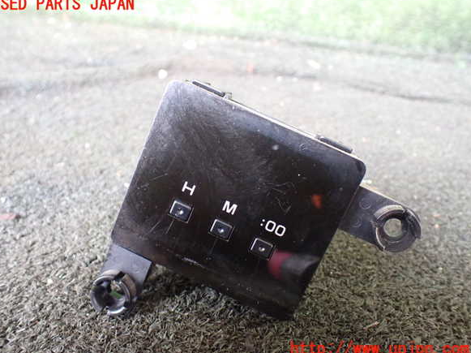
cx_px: 230
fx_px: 422
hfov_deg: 58.4
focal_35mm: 31
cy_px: 177
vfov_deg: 45.4
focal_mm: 5.4
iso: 800
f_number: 2.3
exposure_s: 1/80
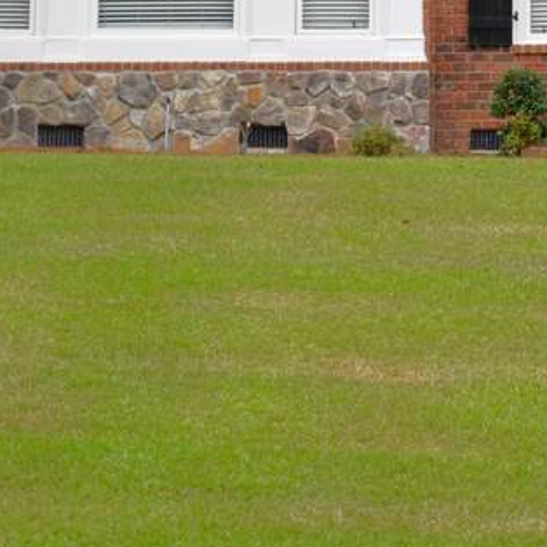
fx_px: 2414
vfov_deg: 12.5
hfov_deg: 12.8
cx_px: 510
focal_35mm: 135
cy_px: -163
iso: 400
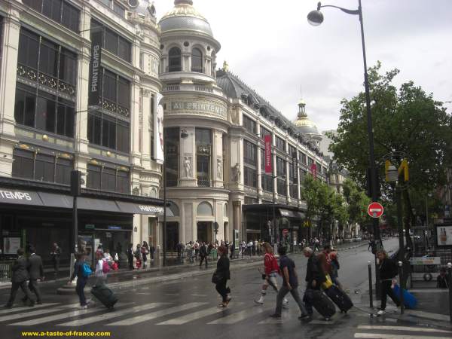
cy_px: 170
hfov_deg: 49.0
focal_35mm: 38
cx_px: 226
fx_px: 496
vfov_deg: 37.7
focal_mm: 7.9
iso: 80
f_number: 4
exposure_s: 1/640
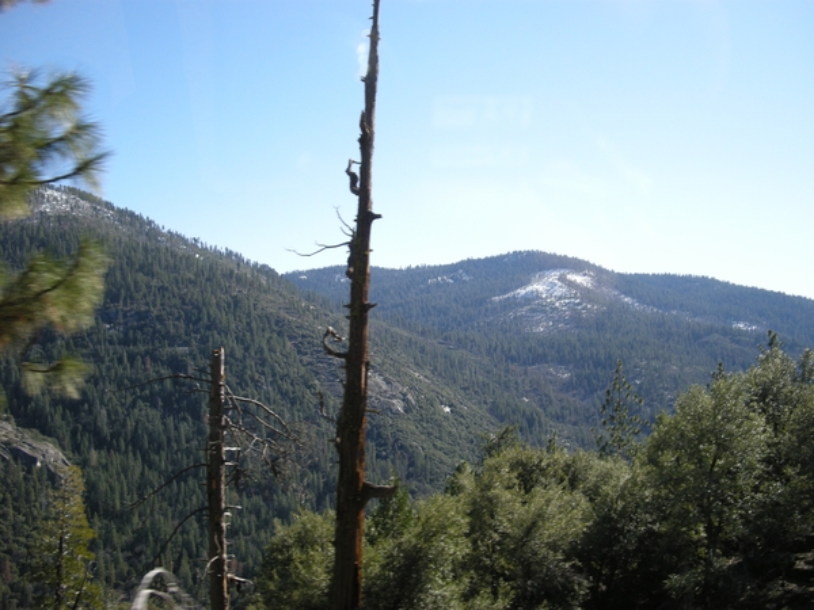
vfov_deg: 38.7
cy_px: 305
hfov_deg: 50.1
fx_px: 870
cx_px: 407
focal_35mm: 37
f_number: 2.8
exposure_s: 1/298
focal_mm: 7.9
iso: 125
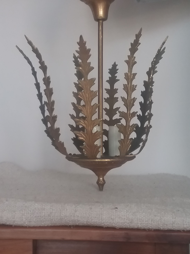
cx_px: 95
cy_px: 127
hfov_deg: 45.4
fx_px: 227
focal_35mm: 31
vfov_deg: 58.4
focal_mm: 3.3
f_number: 2.2
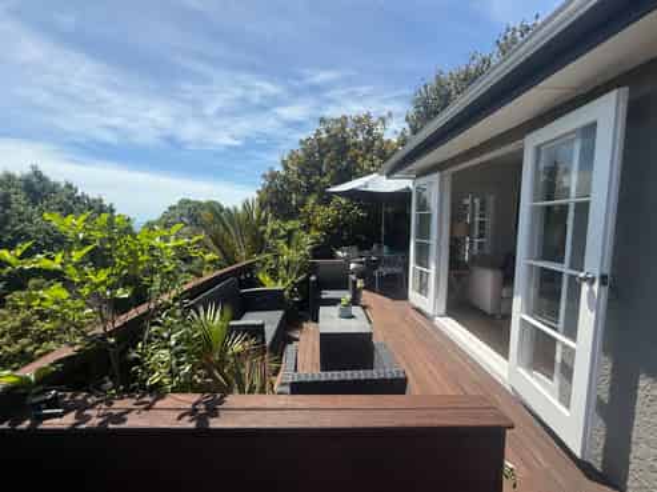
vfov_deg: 85.6
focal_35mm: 14
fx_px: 266
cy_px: 246
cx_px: 328
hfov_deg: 102.1
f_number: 2.2
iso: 50
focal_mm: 2.22
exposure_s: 1/1745
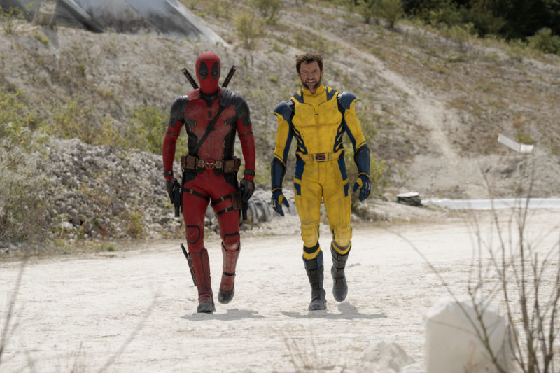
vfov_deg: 11.4
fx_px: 1866
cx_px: 280
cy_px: 186
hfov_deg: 17.1
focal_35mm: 120
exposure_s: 1/640
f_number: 6.3
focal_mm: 120
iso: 64
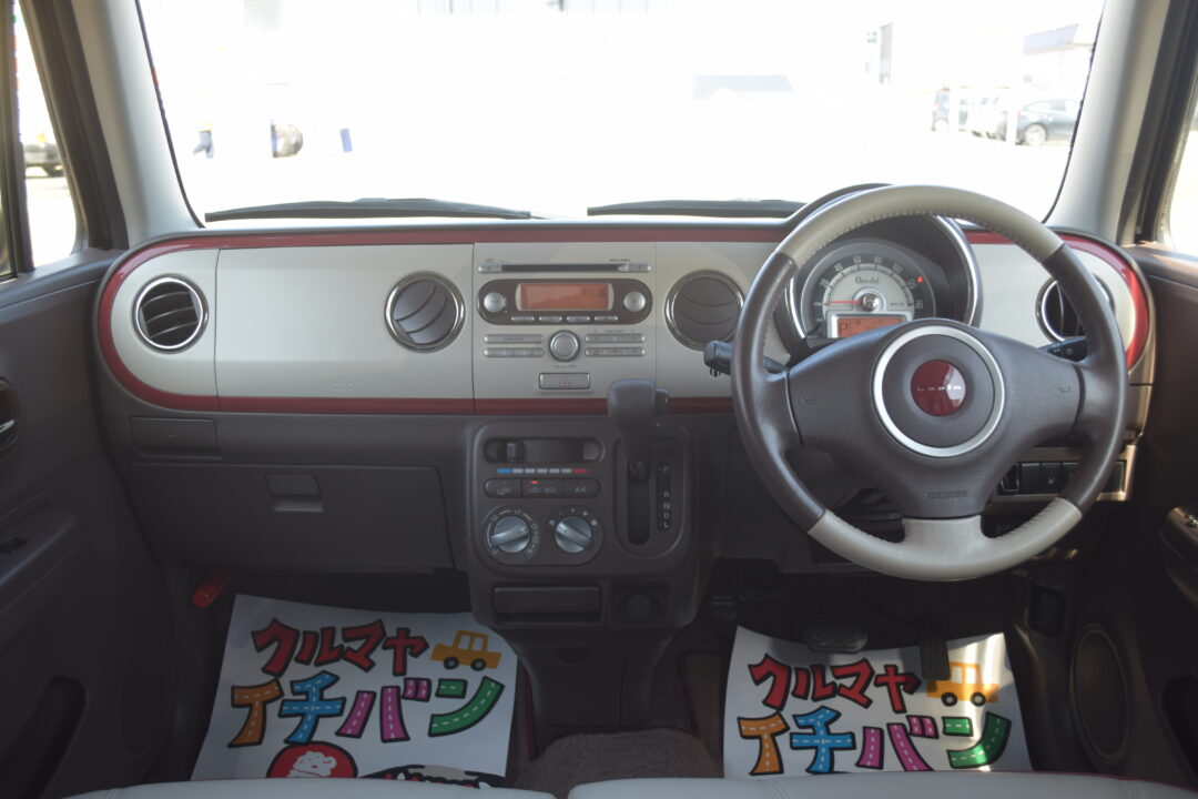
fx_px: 1098
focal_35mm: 33
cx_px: 599
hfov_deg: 57.2
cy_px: 400
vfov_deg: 40.0
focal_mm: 22
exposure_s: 1/125
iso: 280
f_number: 4
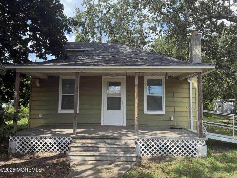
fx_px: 164
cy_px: 89
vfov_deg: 56.8
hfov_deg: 71.6
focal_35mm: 24
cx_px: 118
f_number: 1.78
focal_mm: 6.76
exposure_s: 1/1949
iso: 80
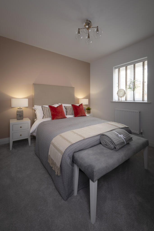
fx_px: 90
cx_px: 77
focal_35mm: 14
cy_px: 116
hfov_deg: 81.2
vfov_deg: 104.2
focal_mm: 14
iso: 80
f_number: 8
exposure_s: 1/10
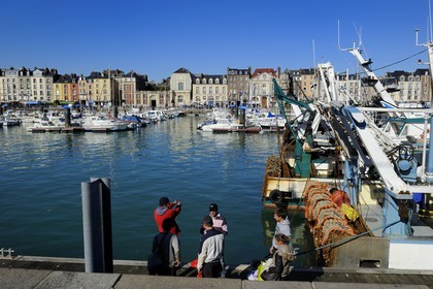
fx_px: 337
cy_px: 144
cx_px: 216
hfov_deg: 65.5
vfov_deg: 46.4
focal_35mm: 28
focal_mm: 28
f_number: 14
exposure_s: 1/200
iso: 200
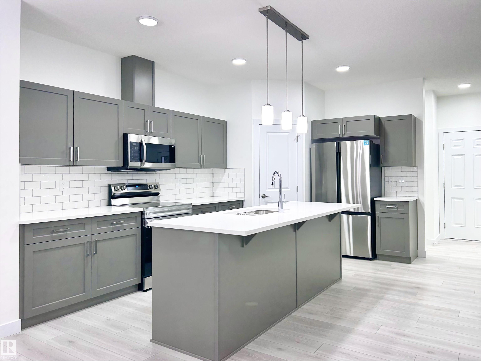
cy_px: 180
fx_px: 361
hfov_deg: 67.3
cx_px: 240
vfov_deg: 53.1
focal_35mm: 26
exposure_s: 1/120
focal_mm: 5.7
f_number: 1.5
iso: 125
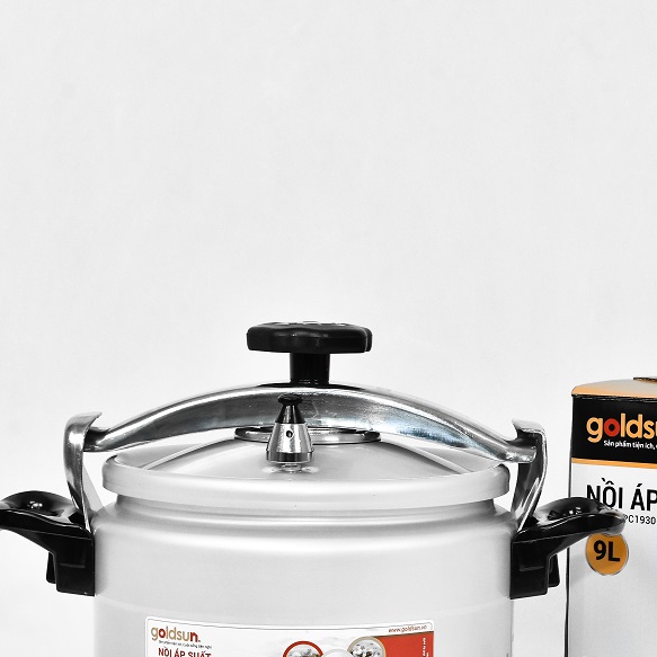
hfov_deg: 18.7
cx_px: 531
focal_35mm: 92
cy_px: 432
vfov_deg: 18.9
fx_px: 1973
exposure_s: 1/60
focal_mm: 35
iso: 280
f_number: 8
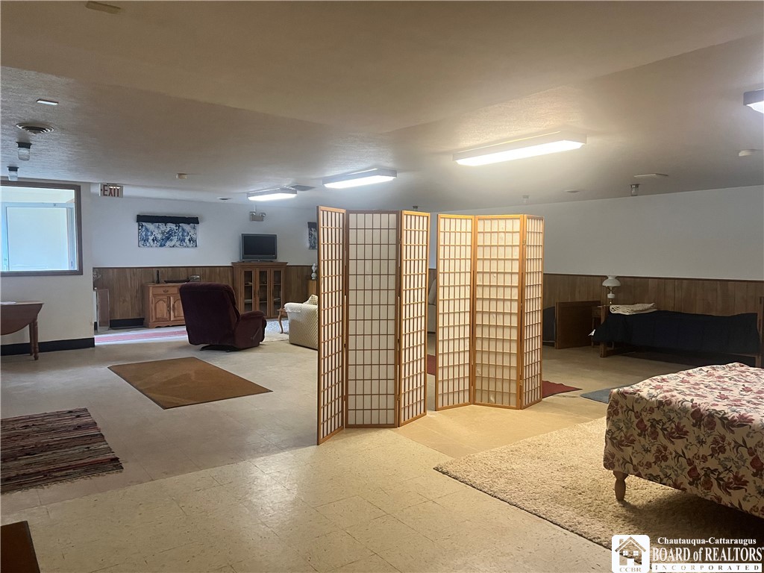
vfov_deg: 53.1
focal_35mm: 26
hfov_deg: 67.3
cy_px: 286
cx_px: 382
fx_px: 574
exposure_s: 1/60
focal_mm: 5.7
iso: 500
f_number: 1.5
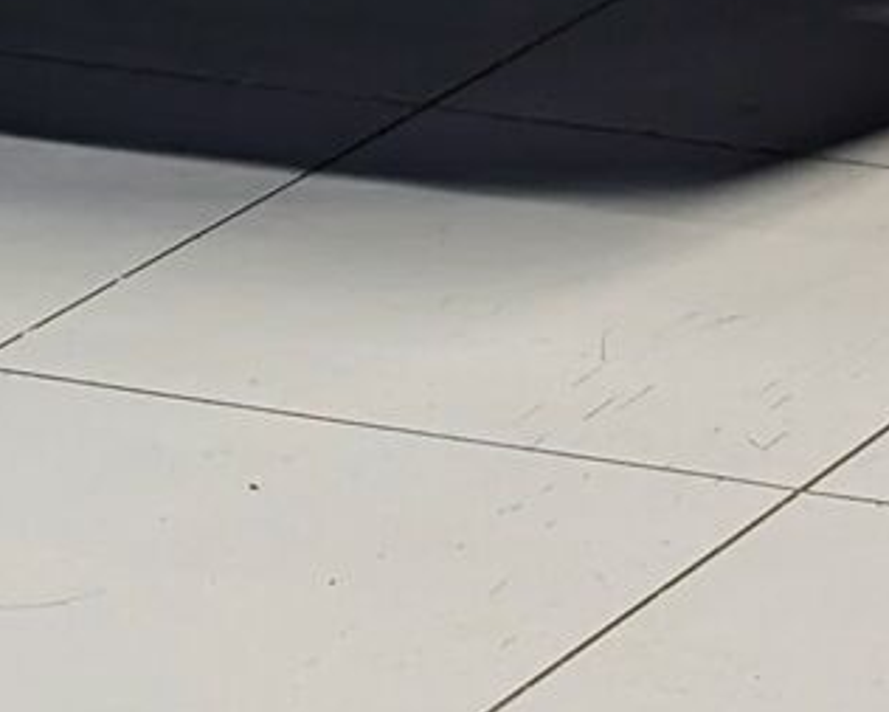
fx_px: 7501
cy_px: -1297
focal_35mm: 285
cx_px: 1210
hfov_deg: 6.7
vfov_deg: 5.2
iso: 42
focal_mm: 6.81
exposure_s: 1/123
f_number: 1.85
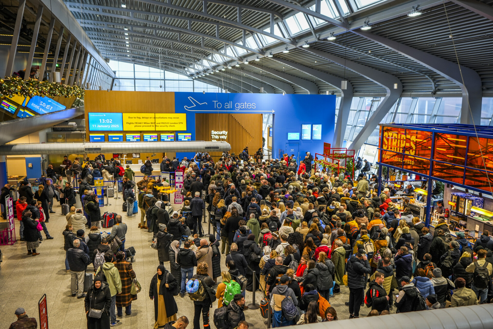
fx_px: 438
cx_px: 246
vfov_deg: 41.1
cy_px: 164
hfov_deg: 58.7
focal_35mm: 32
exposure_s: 1/60
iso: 400
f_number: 2.8
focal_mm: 32
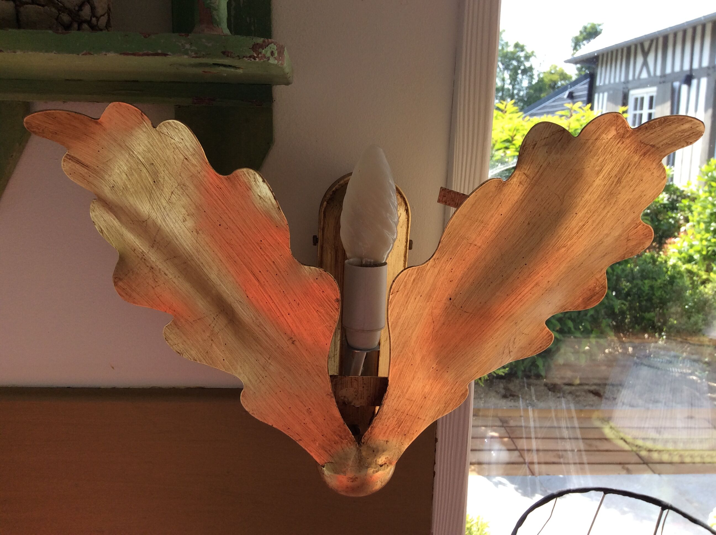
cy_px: 268
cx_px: 358
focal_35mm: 32
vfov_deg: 44.1
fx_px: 661
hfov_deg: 56.9
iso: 32
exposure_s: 1/242
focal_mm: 3.3
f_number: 2.4
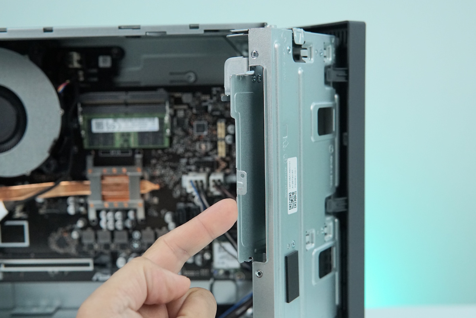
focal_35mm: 45
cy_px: 159
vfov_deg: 29.9
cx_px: 238
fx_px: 595
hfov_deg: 43.6
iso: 1250
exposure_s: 1/320
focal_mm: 30
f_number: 4
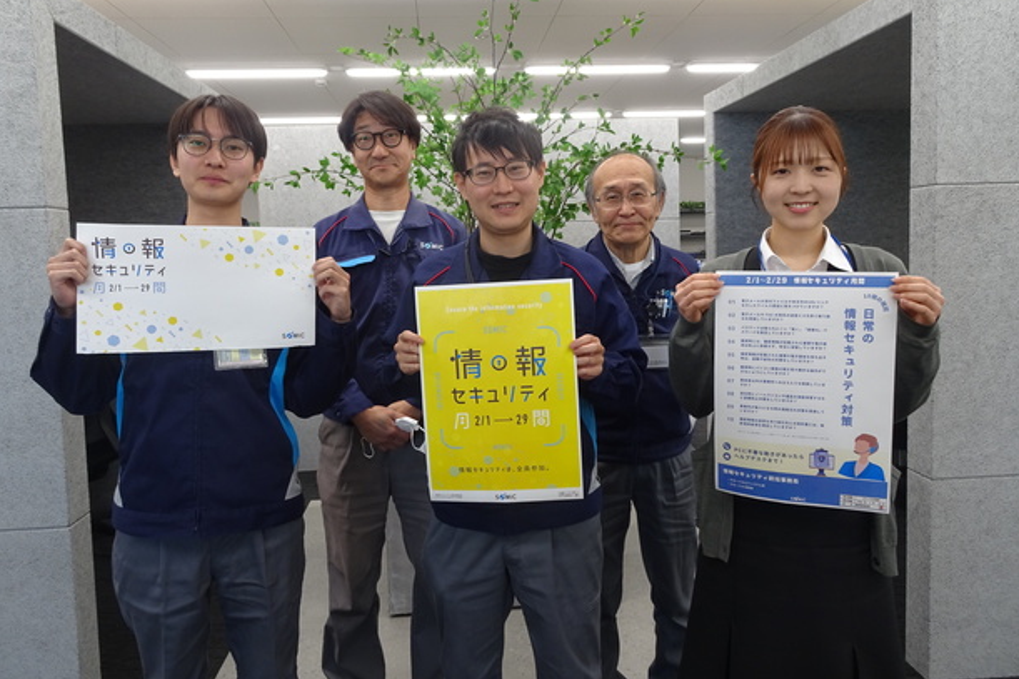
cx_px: 500
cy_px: 306
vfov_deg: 49.5
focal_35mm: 26
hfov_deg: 69.4
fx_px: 736
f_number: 3.5
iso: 125
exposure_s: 1/30
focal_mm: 4.1
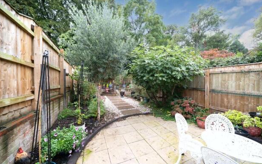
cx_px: 136
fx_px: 93
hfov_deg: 109.3
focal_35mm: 13
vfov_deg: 82.8
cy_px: 85
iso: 500
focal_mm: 12
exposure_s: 1/50
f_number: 5
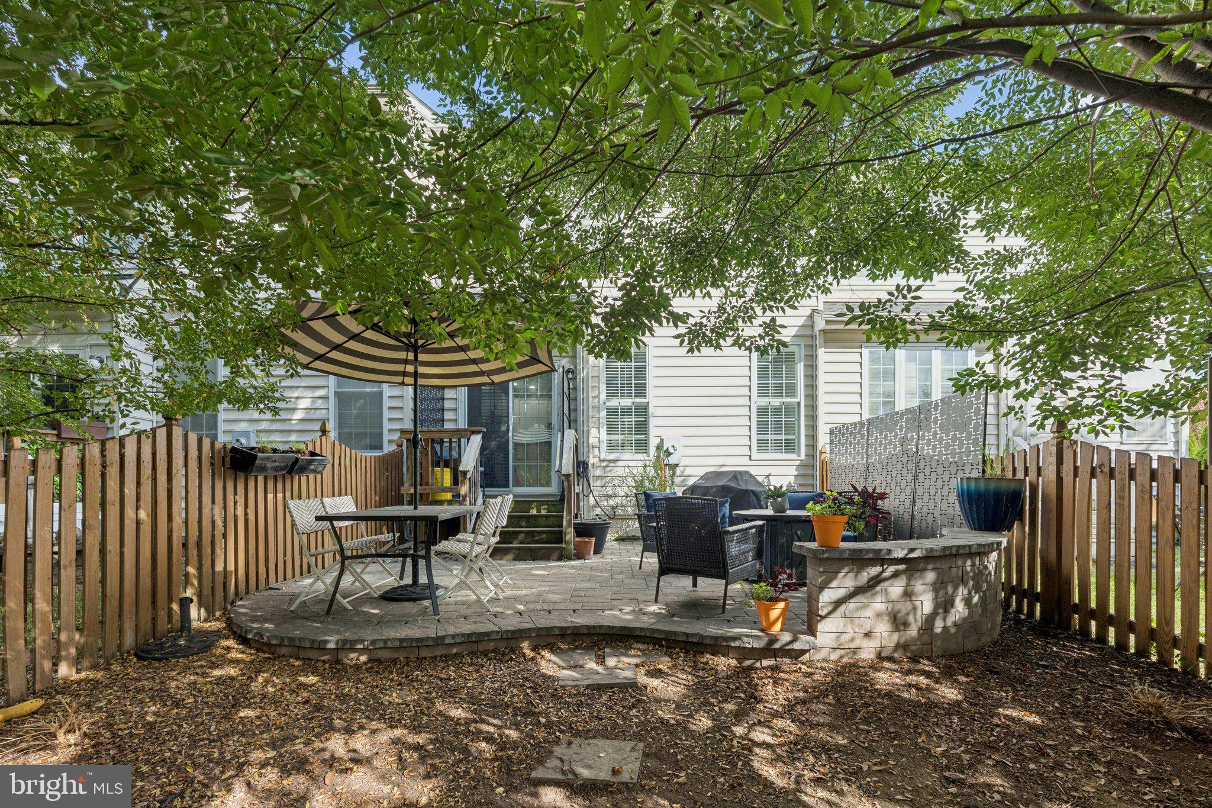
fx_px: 539
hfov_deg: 96.7
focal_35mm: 16
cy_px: 404
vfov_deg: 73.7
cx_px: 606
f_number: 8
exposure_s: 1/200
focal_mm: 16
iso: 400
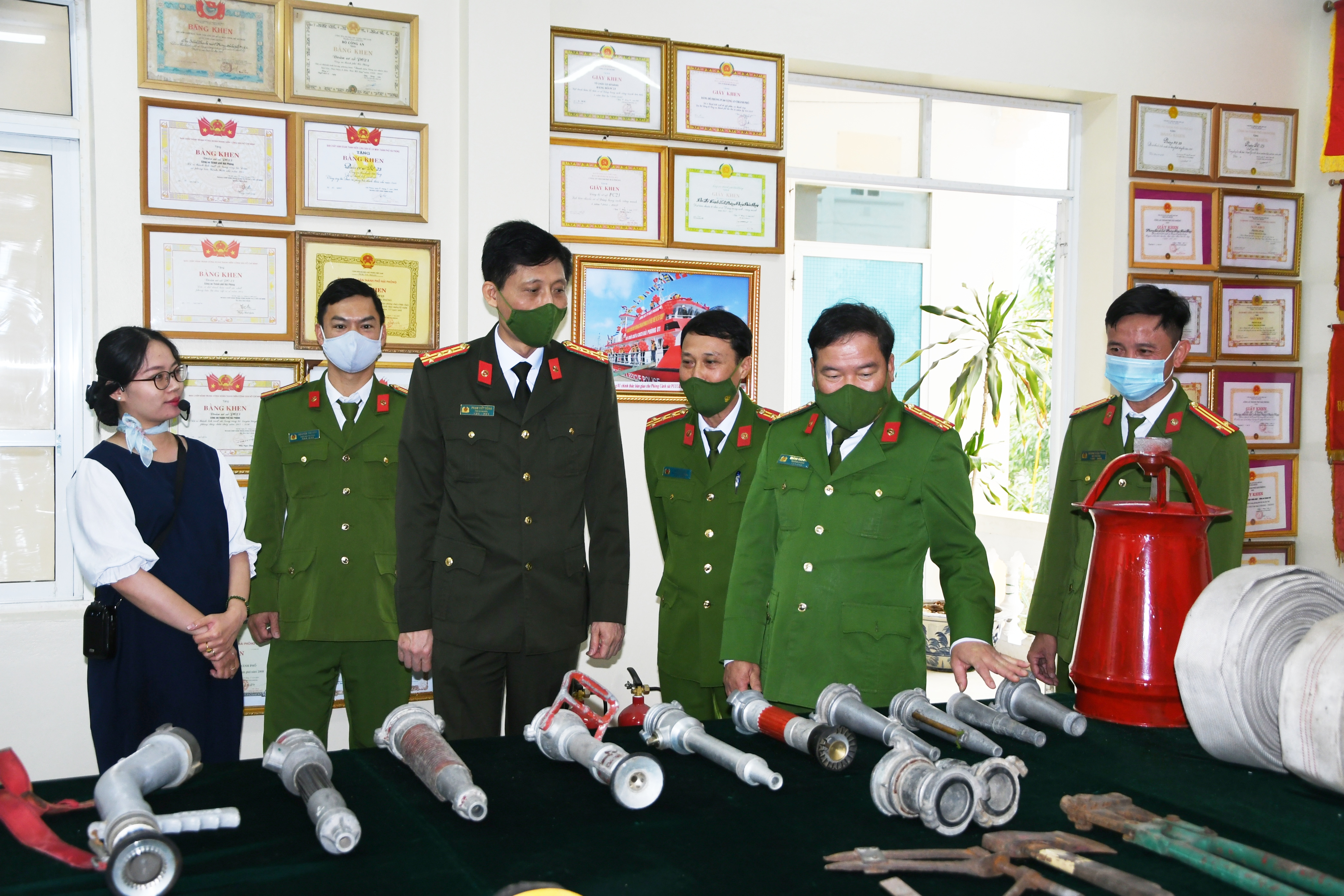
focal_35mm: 39
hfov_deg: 49.6
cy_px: 448
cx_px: 672
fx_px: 1456
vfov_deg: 34.2
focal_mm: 26
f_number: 4
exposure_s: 1/200
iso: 640
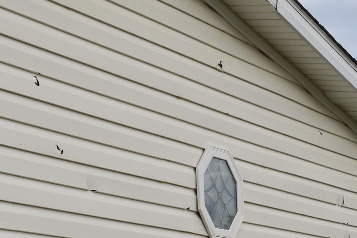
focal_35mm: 140
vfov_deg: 9.6
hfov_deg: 14.2
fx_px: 1386
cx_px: 446
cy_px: 310
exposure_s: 1/320
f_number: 9
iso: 200
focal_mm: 27
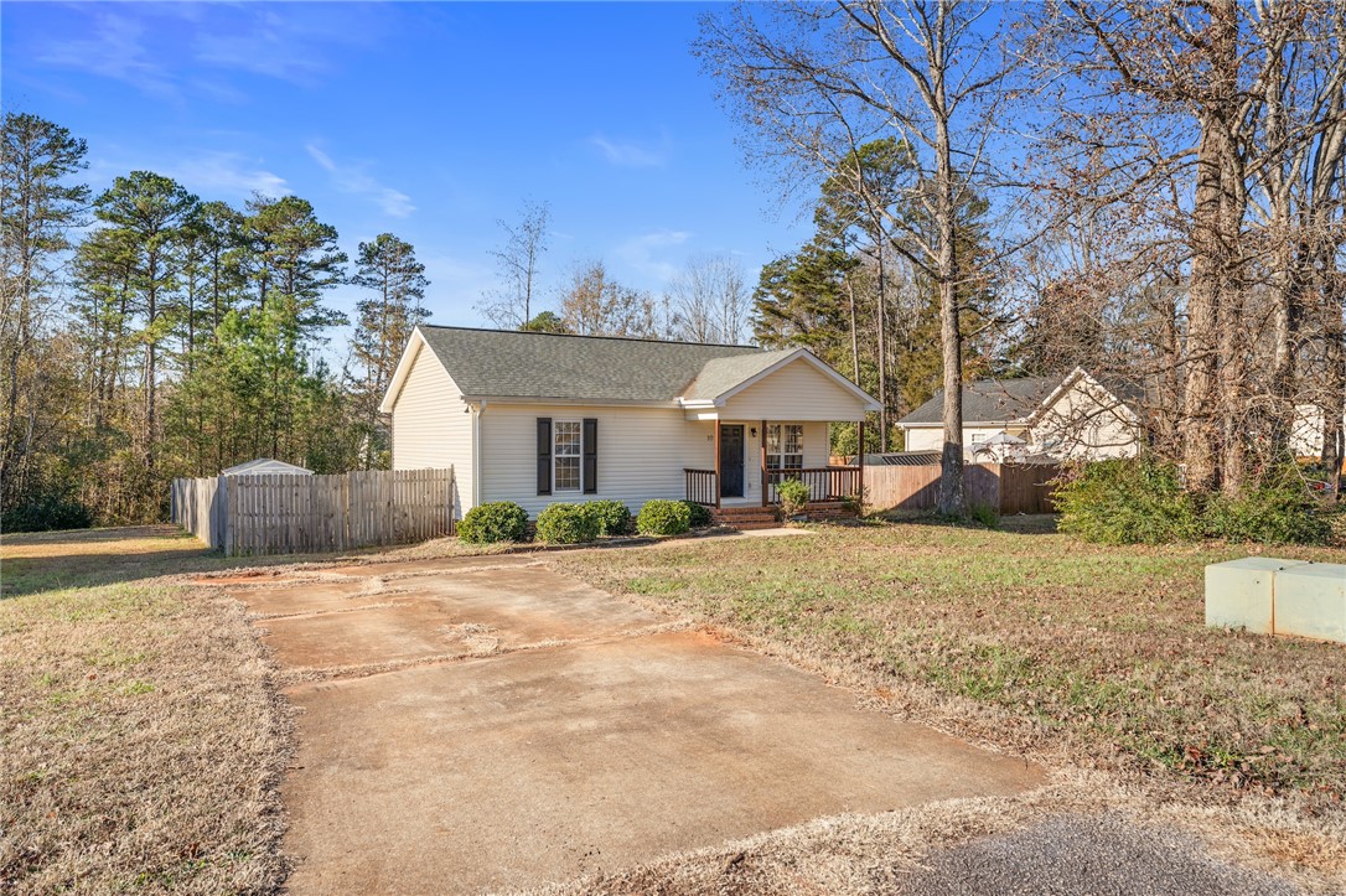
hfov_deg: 73.8
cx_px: 673
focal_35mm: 24
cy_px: 448
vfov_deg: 53.1
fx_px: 897
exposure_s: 1/320
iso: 100
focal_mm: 24
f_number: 6.3
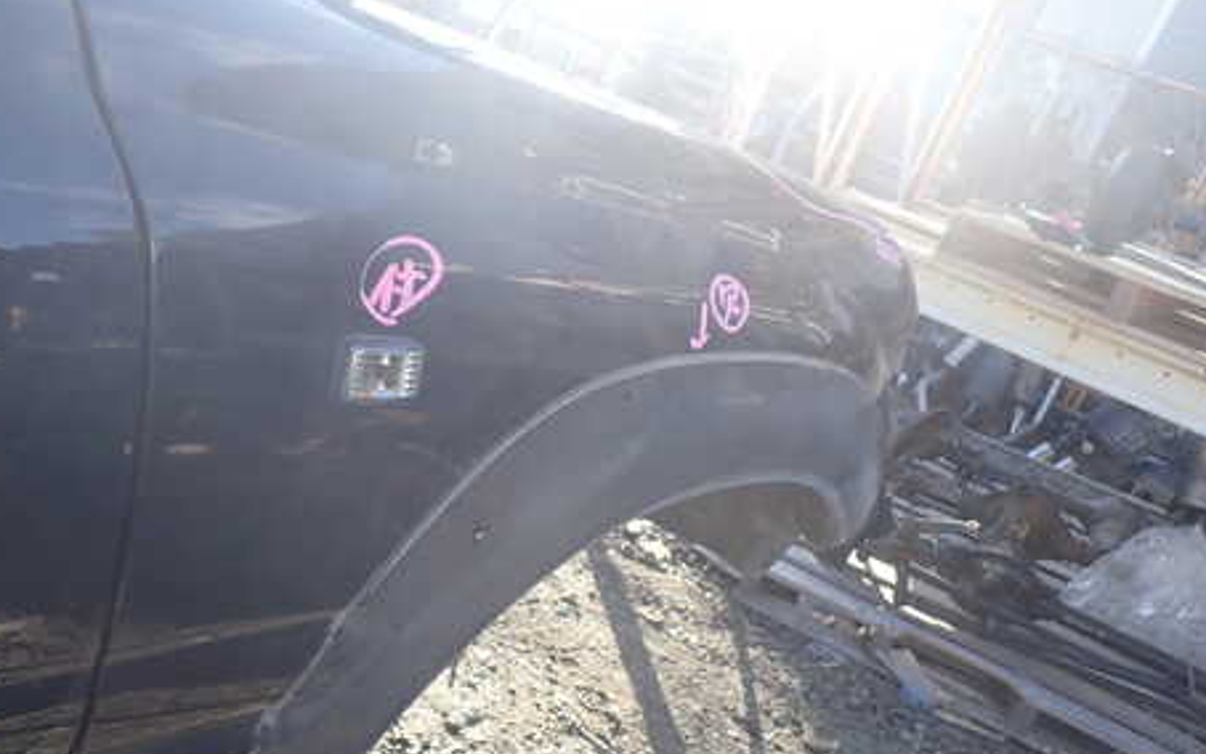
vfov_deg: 36.3
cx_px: 420
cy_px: 393
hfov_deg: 54.4
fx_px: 1151
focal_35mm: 35
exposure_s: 1/200
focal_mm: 4.5
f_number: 2.8
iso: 100
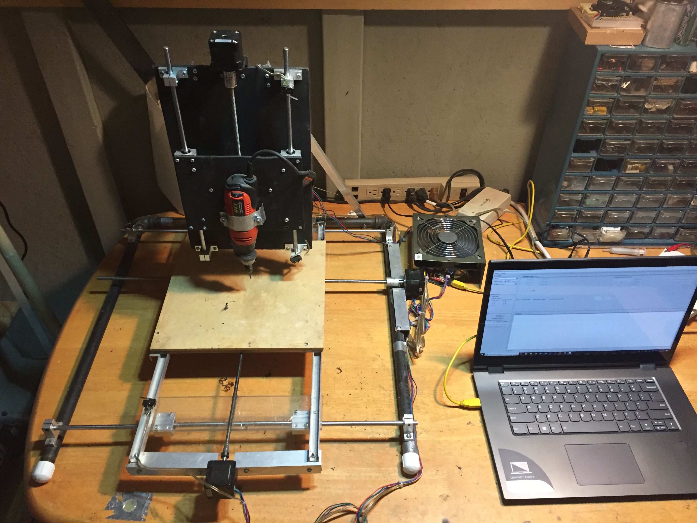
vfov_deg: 48.2
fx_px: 584
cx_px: 348
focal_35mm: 29
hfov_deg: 61.7
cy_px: 262
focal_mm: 4.15
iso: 200
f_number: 2.2
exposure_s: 1/30
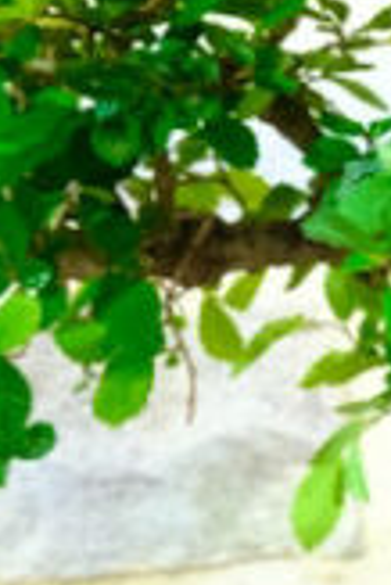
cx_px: 830
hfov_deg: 2.7
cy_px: 718
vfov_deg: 4.1
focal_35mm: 507
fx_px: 8242
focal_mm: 46.3
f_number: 10
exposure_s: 1/30
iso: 3200
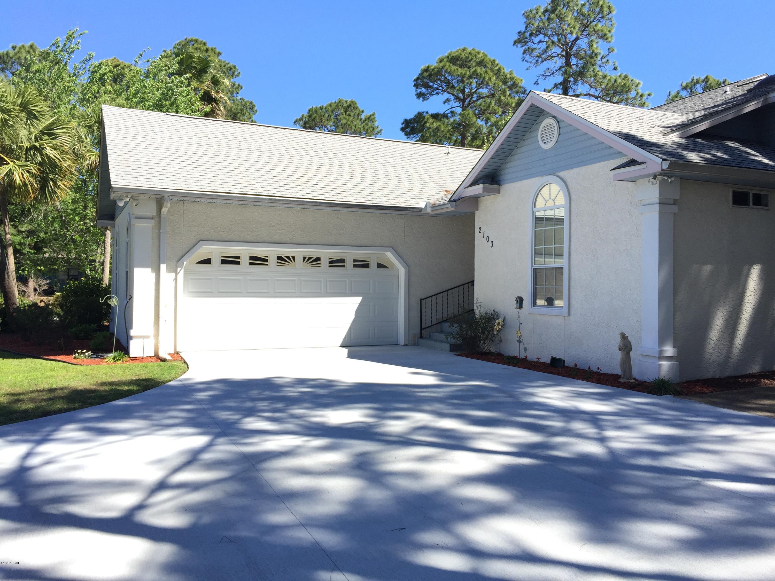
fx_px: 649
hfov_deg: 61.7
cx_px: 388
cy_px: 290
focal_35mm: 29
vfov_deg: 48.2
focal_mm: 4.15
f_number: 2.2
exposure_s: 1/719
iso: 32
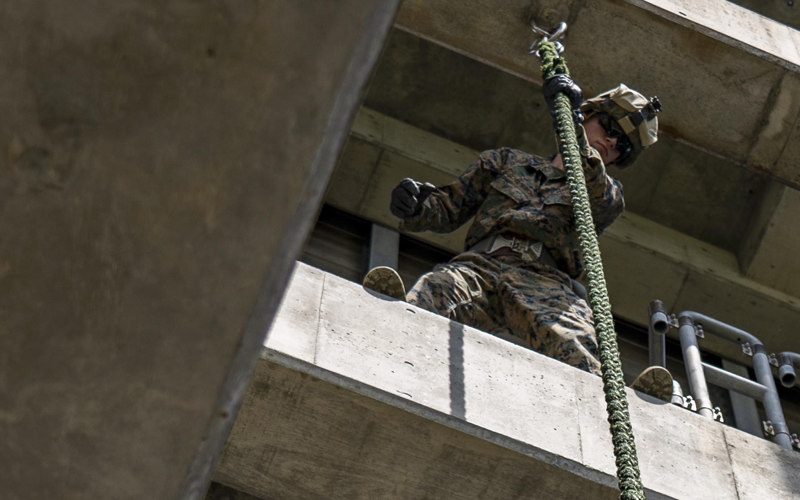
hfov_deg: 15.7
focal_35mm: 130
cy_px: 749
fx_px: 2834
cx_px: 838
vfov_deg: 9.8
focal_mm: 38
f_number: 4.5
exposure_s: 1/640
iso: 100
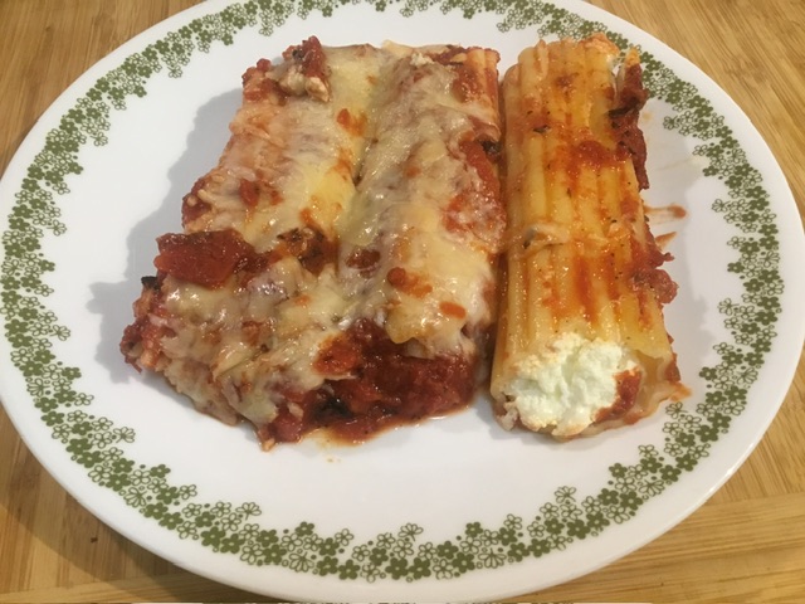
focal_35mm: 31
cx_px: 402
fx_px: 721
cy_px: 302
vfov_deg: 45.4
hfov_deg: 58.4
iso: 125
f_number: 2.4
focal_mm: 3.3
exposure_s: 1/30
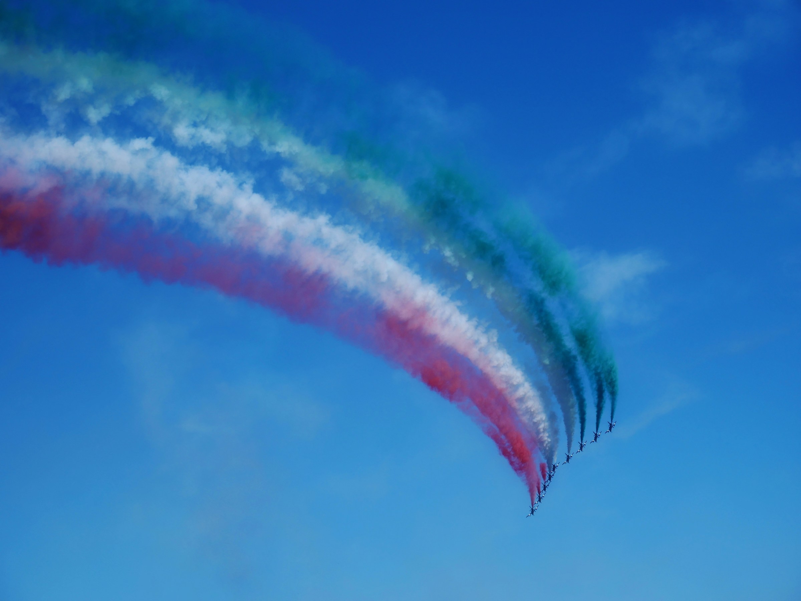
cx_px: 400
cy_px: 300
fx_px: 1482
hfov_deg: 30.3
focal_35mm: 64
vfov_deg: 22.9
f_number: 7.1
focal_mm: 32
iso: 200
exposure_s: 1/250
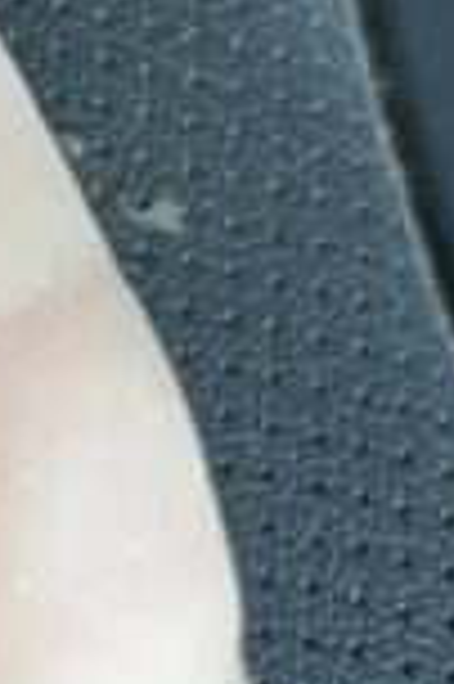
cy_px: -256
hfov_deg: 11.0
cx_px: -584
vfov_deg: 17.7
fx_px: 2029
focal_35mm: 107
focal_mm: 5.1
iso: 125
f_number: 1.6
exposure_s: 1/95
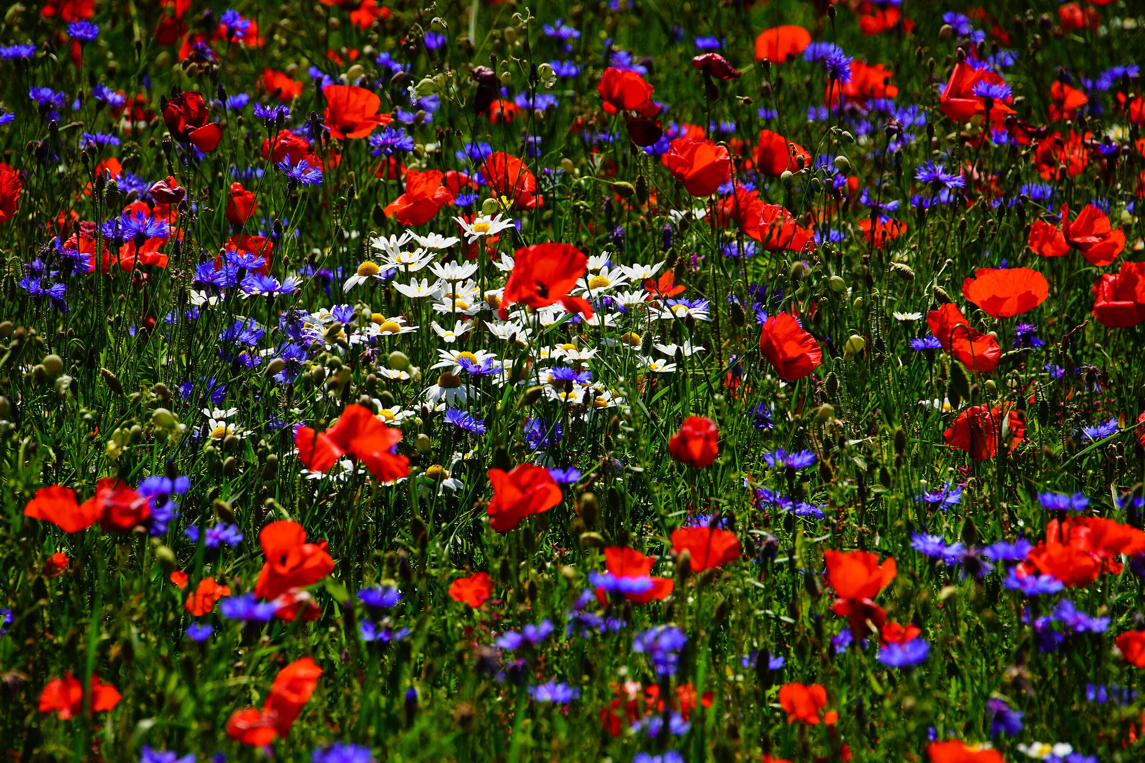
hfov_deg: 6.9
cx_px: 572
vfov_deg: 4.6
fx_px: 9541
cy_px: 382
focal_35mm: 300
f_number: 8
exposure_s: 1/500
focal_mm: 200
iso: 100
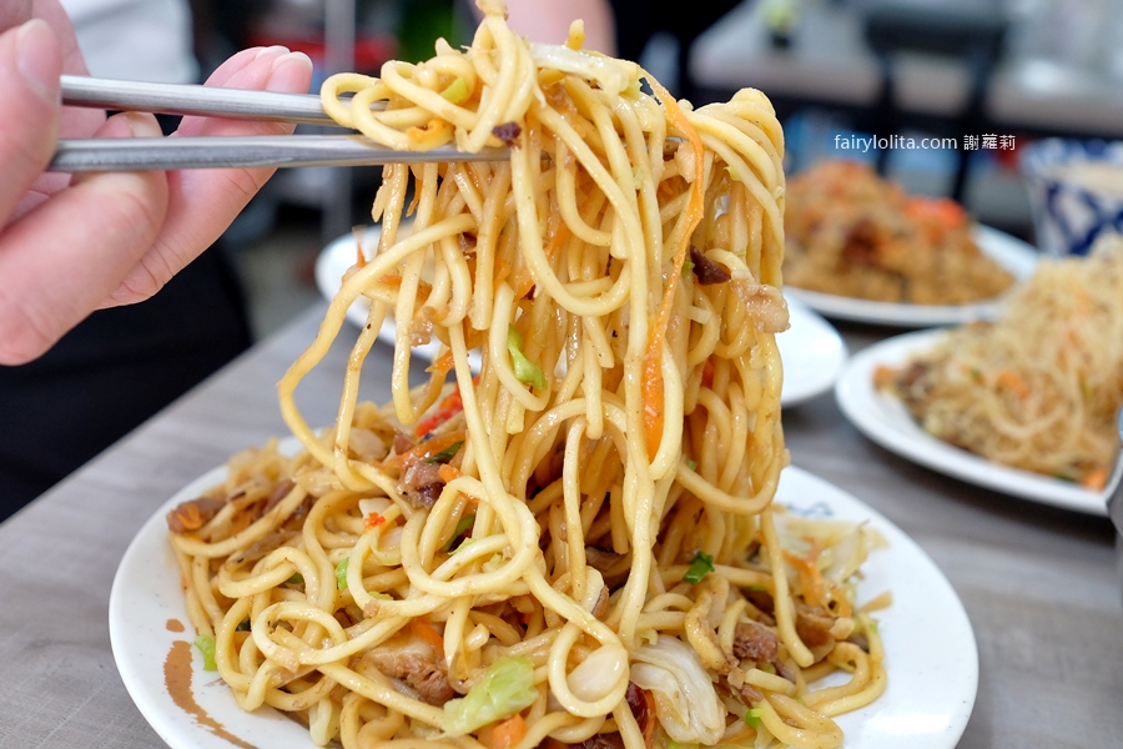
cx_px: 562
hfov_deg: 54.4
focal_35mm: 35
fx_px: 1092
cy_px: 374
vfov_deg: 37.9
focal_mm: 23
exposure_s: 1/100
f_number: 3.6
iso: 1000
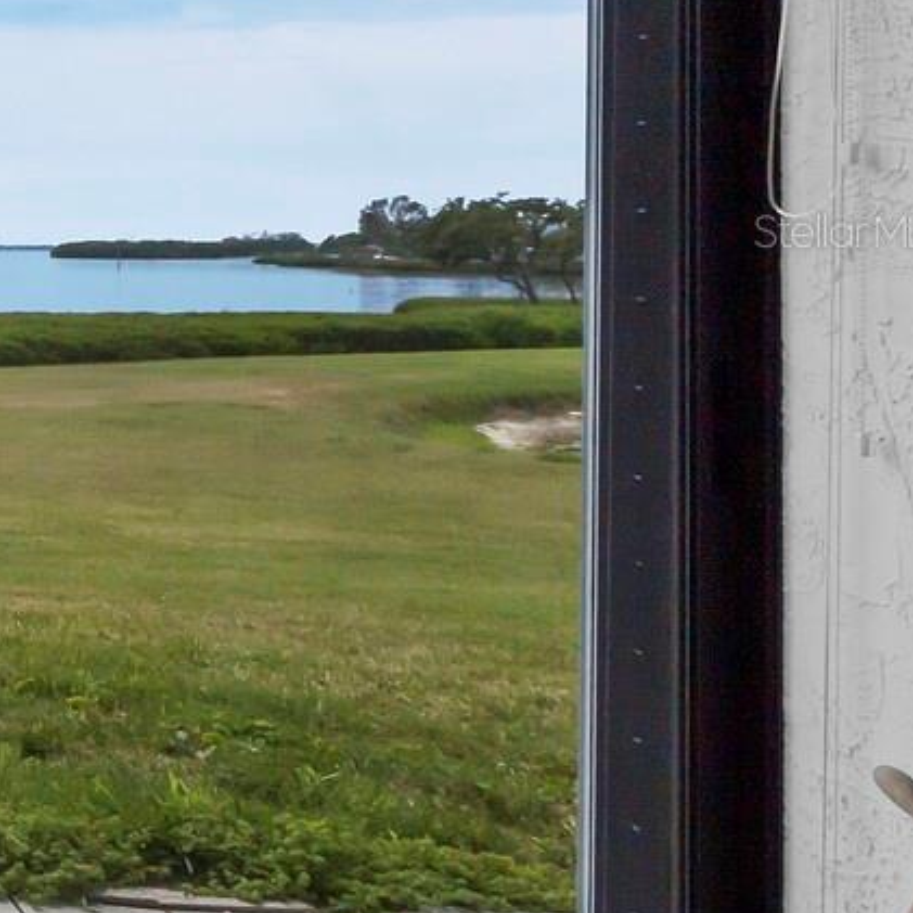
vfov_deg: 35.3
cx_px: -774
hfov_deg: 21.4
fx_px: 1402
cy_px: 230
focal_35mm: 47
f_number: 11
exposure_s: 1/80
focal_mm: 7
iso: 400
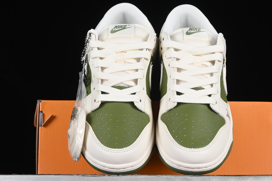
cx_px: 157
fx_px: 688
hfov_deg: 22.4
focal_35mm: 91
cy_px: 106
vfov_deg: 15.0
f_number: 8
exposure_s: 1/80
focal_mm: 50
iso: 160
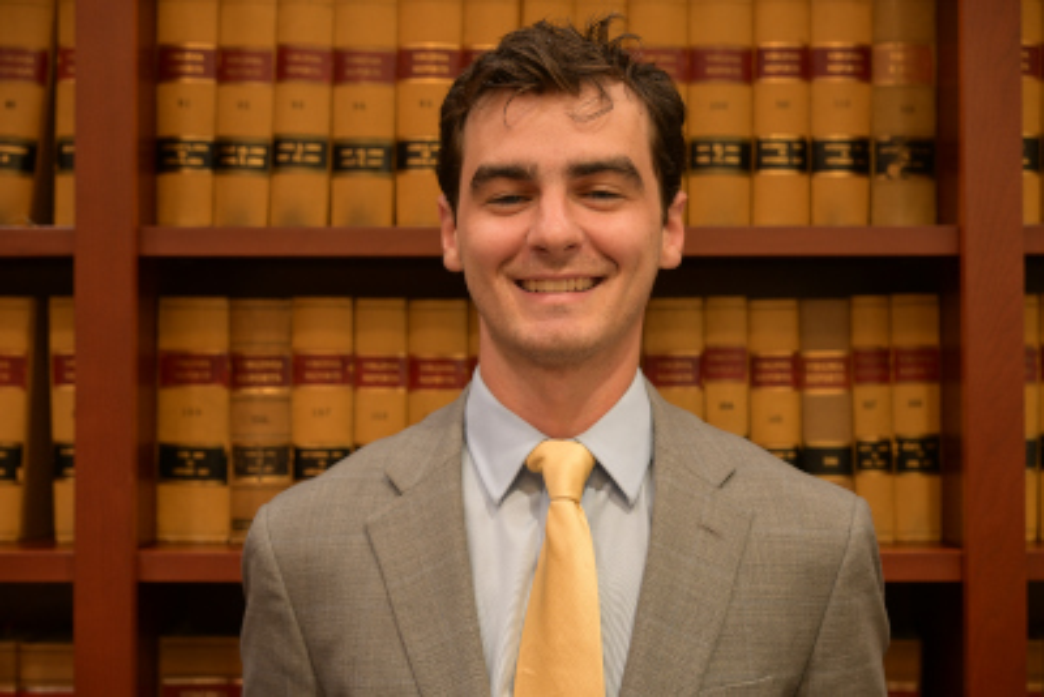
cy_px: 348
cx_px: 522
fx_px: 1712
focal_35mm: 59
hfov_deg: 33.9
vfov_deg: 23.0
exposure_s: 1/60
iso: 1000
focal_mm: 59
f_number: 4
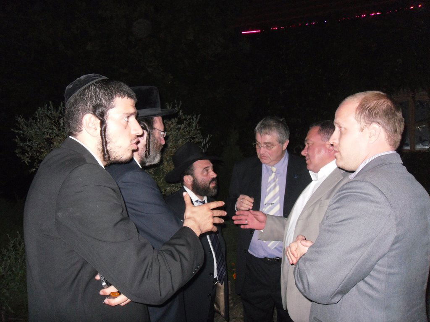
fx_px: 435
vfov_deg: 40.7
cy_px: 161
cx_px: 215
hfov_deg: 52.6
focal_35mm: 35
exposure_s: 1/45
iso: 400
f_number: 3.5
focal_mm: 6.3
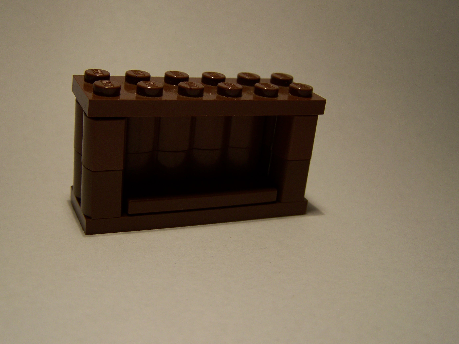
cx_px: 208
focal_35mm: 42
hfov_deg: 44.7
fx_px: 557
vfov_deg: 34.3
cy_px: 163
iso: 64
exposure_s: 1/60
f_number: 2.8
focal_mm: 6.3
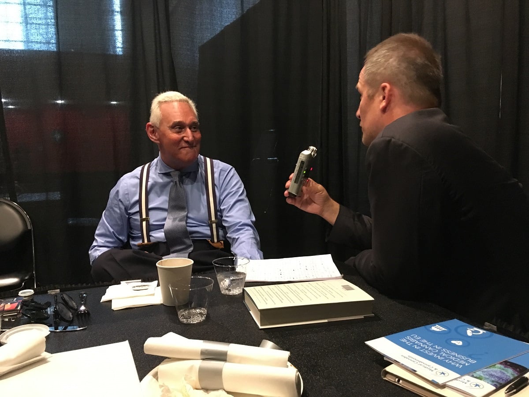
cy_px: 198
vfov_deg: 48.2
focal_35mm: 29
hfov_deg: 61.7
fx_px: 443
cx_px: 264
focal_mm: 4.15
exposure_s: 1/15
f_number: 2.2
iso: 320
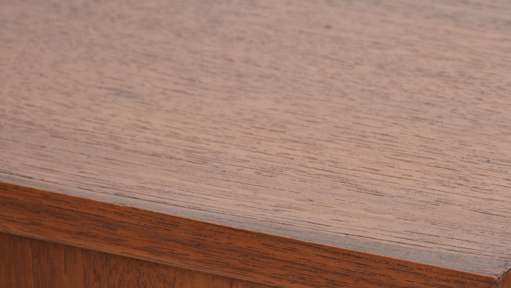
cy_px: 280
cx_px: 427
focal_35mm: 446
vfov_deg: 2.7
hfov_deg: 4.8
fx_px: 6043
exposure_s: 1/125
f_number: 8
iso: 200
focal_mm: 140
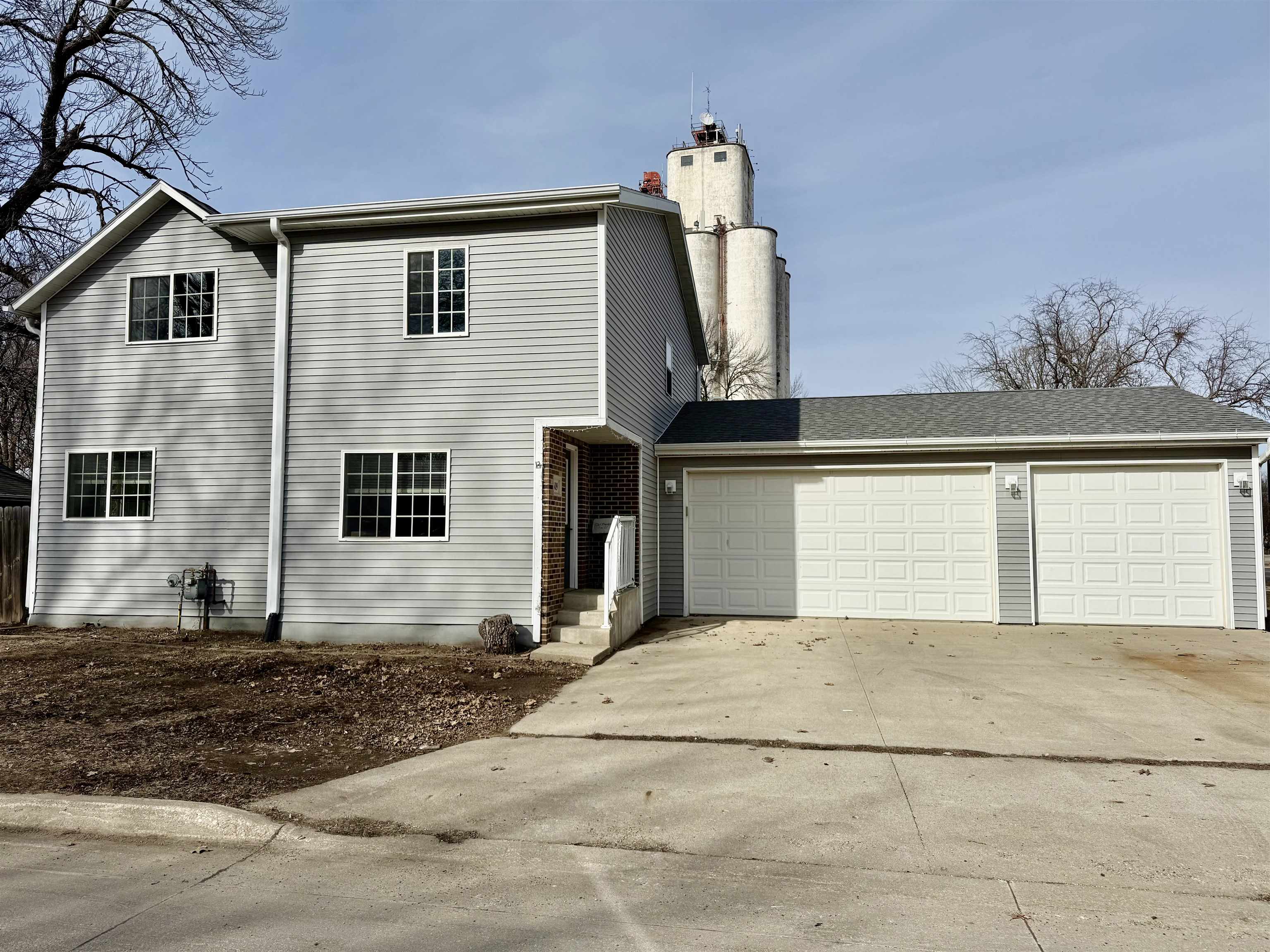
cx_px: 635
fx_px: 881
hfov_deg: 71.6
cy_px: 476
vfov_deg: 56.8
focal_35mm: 24
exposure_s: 1/10309
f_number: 1.78
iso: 80
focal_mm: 6.76
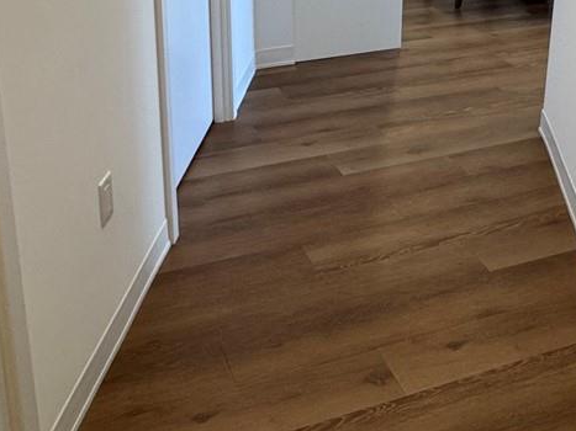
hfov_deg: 39.6
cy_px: -11
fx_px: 799
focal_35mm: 48
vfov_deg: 28.2
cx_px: 331
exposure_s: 1/120
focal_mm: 2.22
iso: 160
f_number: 2.2
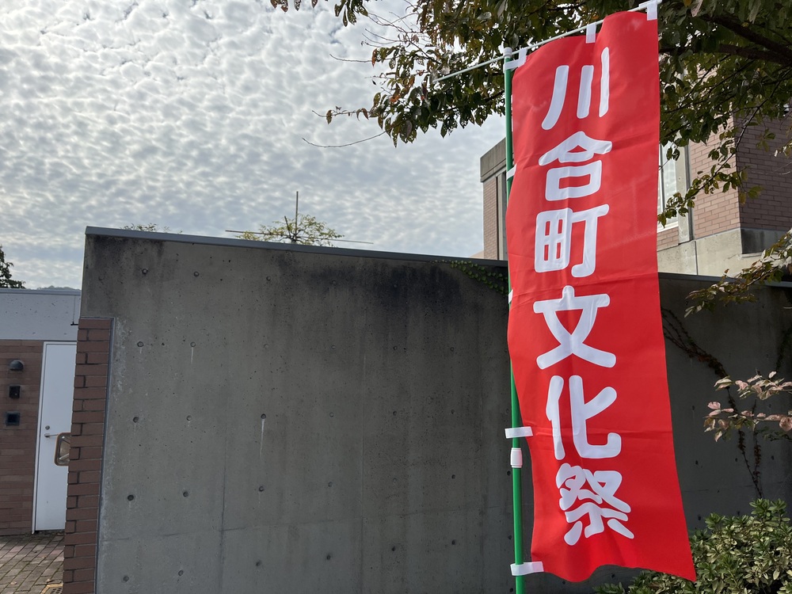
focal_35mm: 26
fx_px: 595
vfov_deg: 53.1
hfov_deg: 67.3
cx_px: 396
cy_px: 297
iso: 50
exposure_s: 1/4310
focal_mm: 5.1
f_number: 1.6
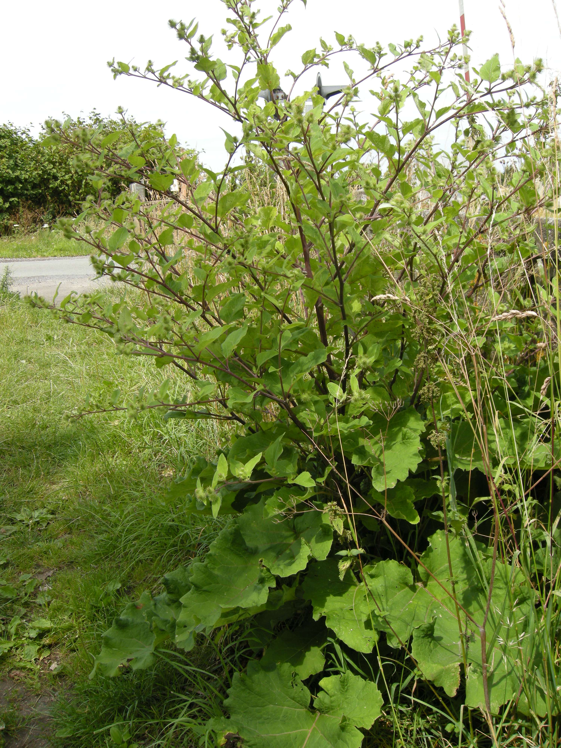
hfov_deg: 40.7
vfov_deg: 52.6
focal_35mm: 35
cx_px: 280
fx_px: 756
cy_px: 374
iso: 64
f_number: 4.8
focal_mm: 7.5
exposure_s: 1/172
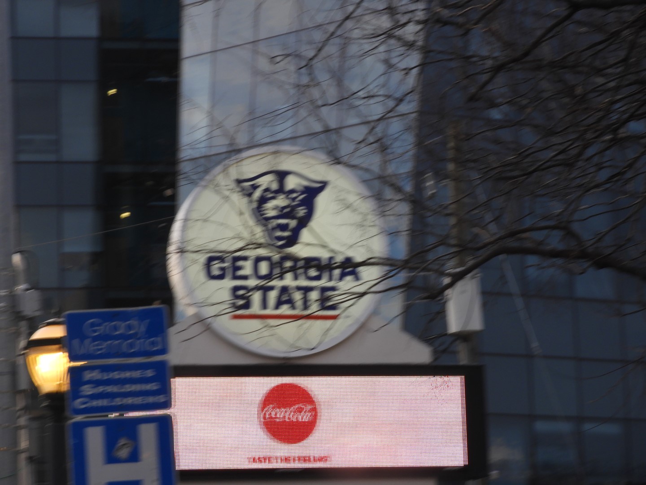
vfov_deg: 11.0
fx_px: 2519
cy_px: 242
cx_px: 323
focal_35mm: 135
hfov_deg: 14.6
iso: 125
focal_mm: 24.2
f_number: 5
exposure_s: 1/60
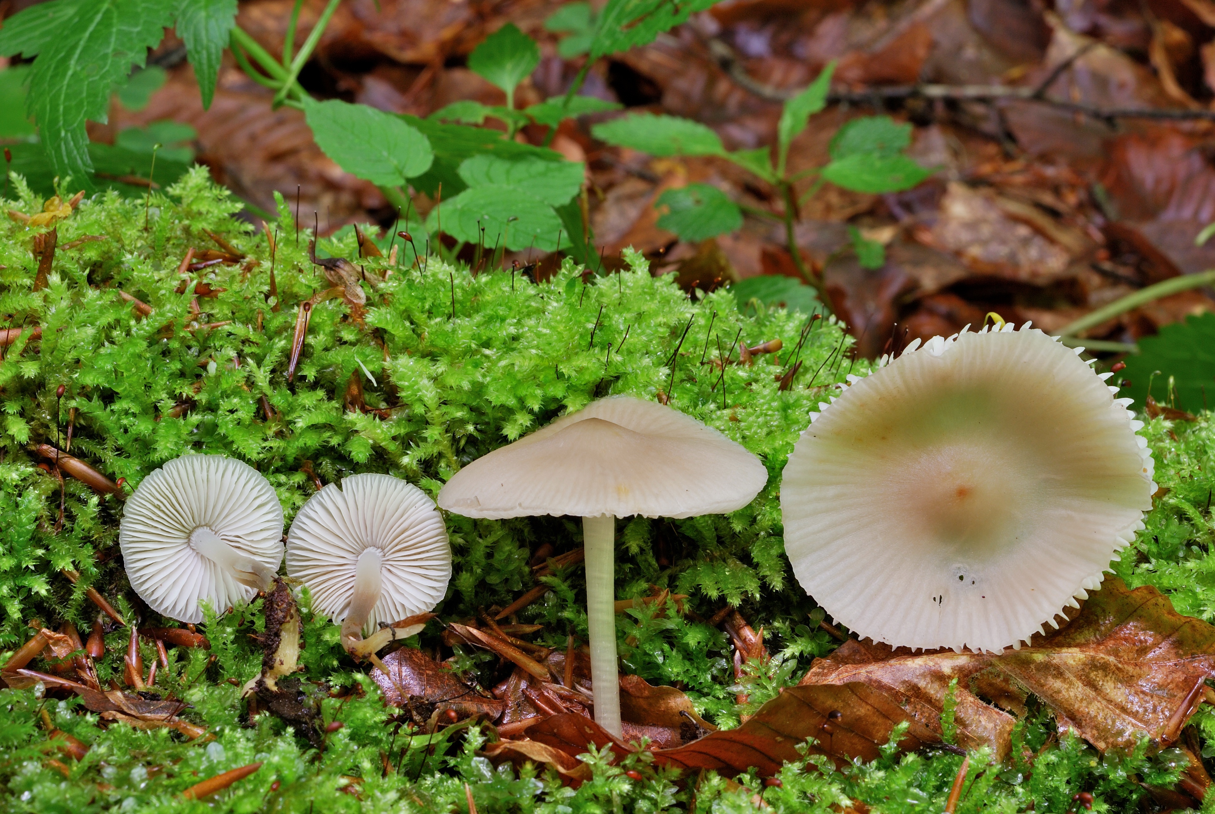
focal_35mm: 90
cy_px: 407
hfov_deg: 22.6
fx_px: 3041
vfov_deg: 15.2
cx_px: 608
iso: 100
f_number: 18
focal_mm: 60
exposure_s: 3
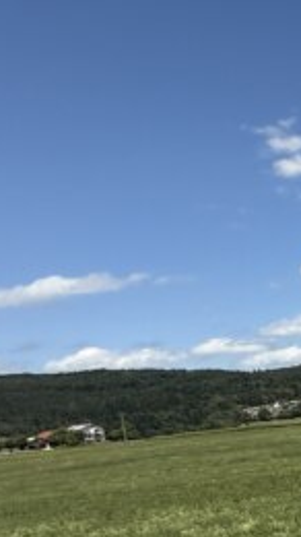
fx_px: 639
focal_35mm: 45
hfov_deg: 15.3
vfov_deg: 43.4
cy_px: 430
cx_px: 715
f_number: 2.2
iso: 50
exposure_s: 1/2410
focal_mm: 2.22
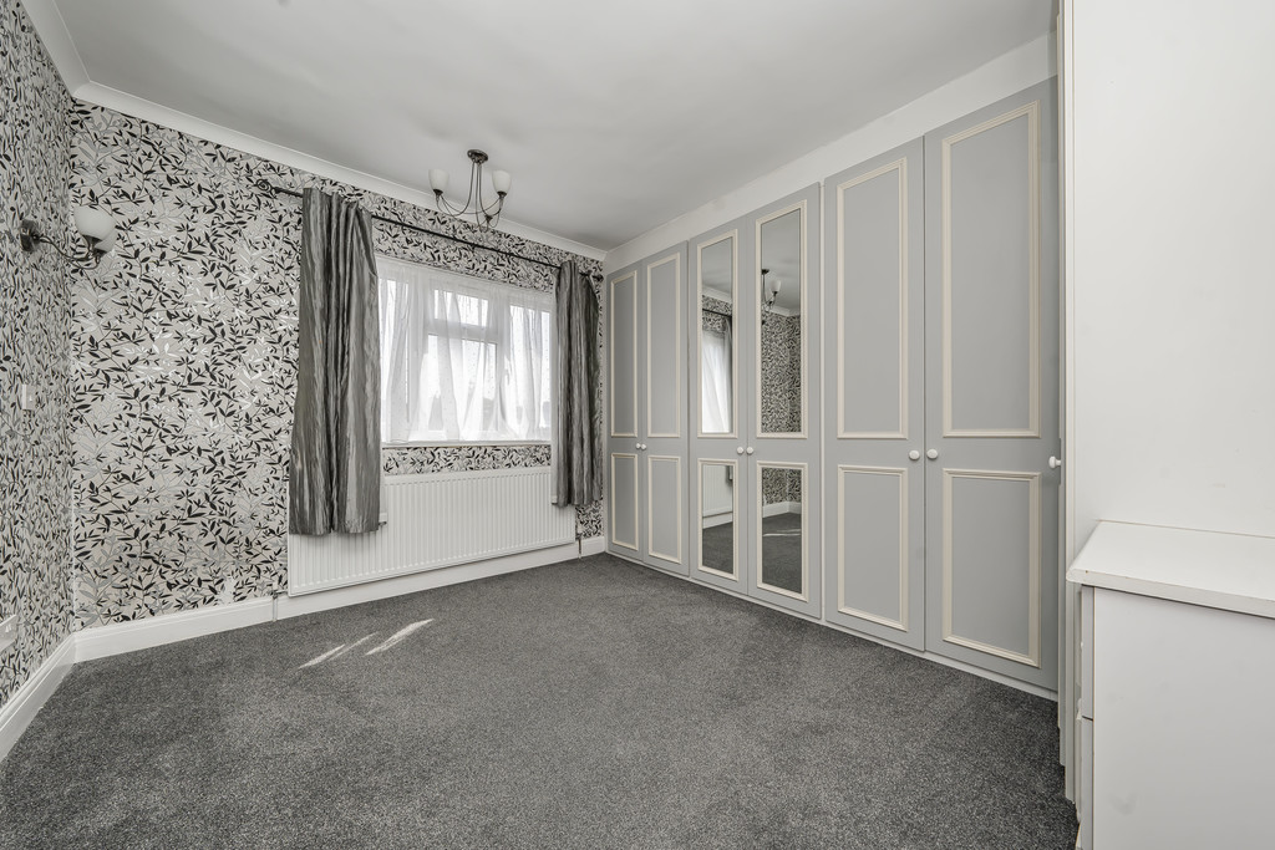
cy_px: 425
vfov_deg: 90.0
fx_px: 425
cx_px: 638
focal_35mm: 12
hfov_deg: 112.6
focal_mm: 12
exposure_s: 1/200
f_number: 9
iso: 320
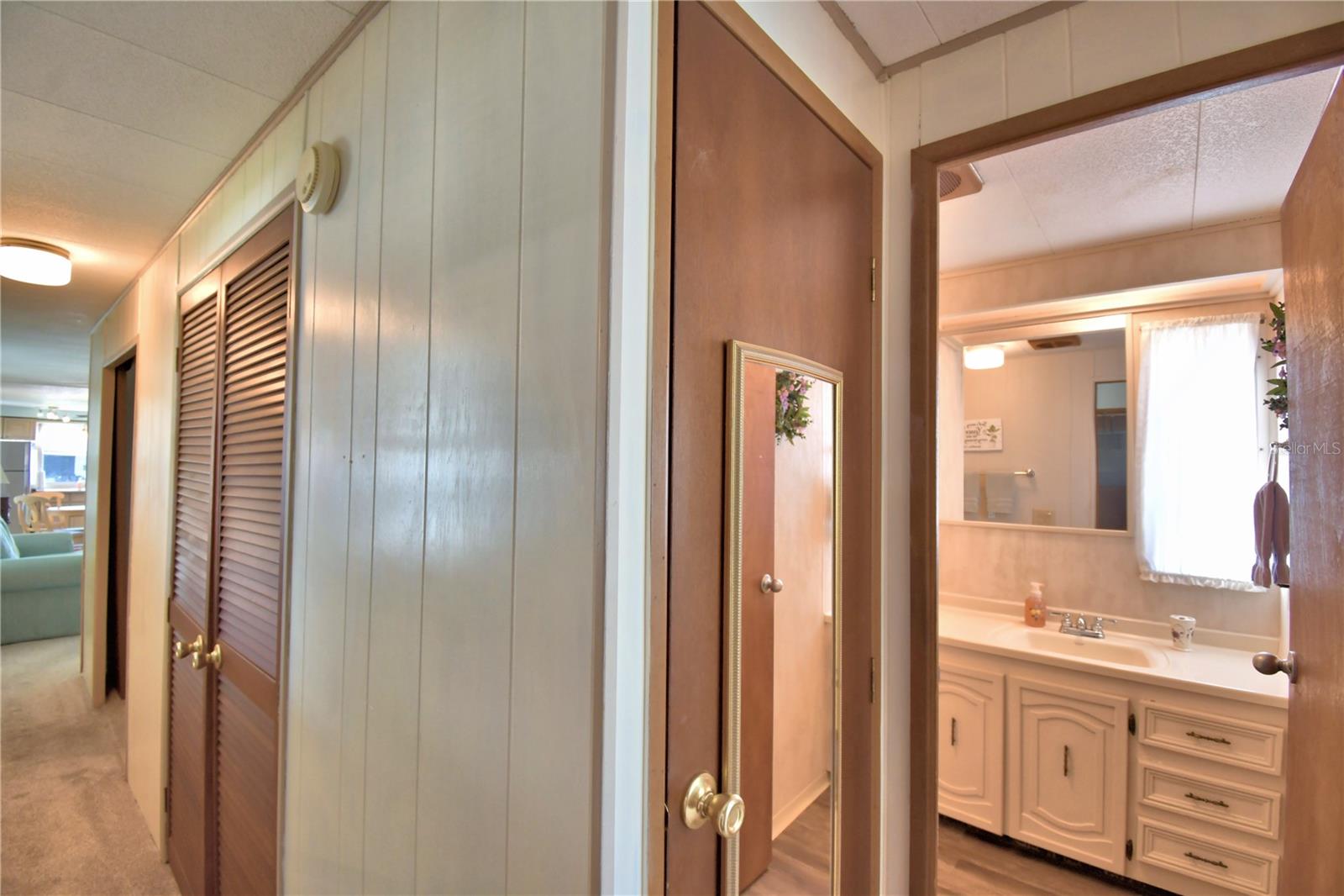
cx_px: 672
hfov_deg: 100.4
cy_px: 448
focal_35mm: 15
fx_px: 560
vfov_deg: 77.3
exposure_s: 1/40
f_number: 4.5
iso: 400
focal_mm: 10
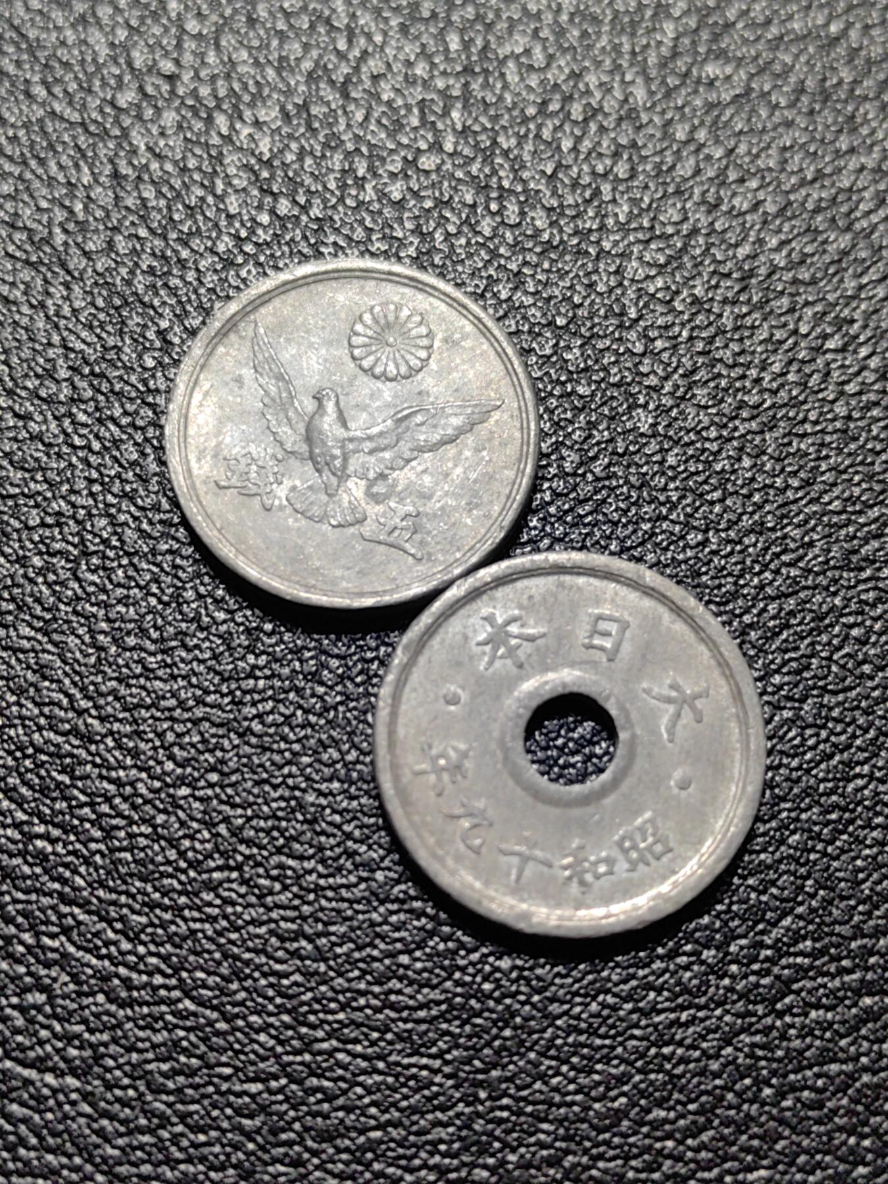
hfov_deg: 30.9
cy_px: 592
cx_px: 444
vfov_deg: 40.4
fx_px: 1608
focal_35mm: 47
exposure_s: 1/100
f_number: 2
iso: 100
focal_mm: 5.75
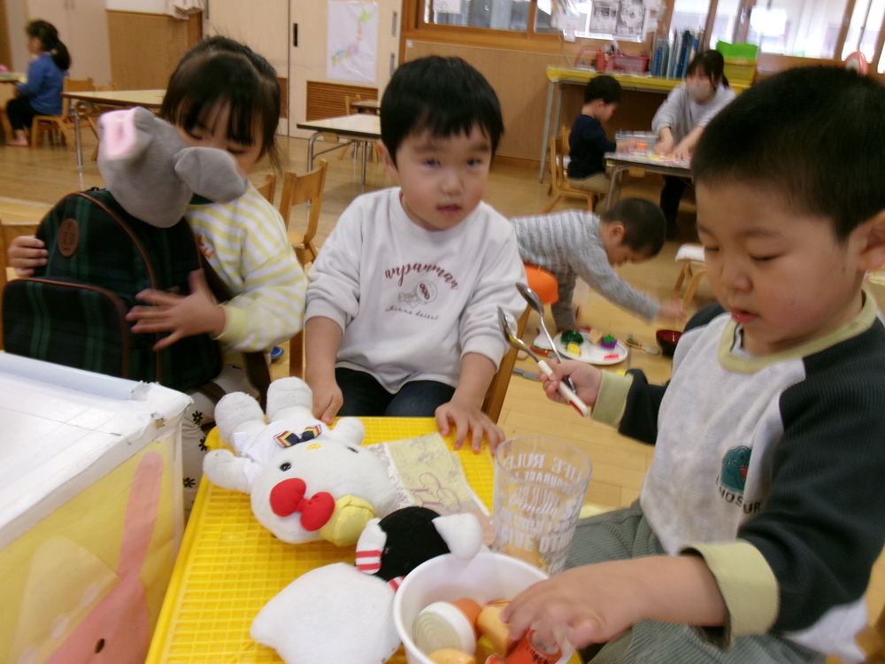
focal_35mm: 28
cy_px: 332
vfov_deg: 49.7
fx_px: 716
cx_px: 442
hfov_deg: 63.4
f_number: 3.9
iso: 185
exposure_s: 1/34
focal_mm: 5.1
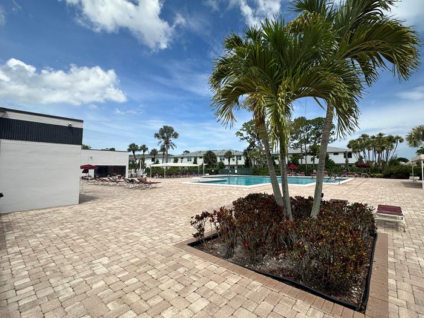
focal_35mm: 16
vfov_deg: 78.1
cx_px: 236
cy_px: 155
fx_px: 196
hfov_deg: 94.1
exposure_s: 1/2212
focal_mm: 2.22
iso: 50
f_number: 2.2
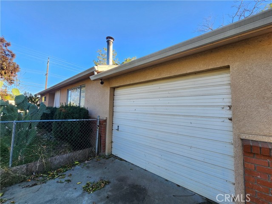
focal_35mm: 13
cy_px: 102
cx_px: 136
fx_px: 102
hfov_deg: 106.2
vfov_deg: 89.9
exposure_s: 1/257
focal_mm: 2.2
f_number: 2.2
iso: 50
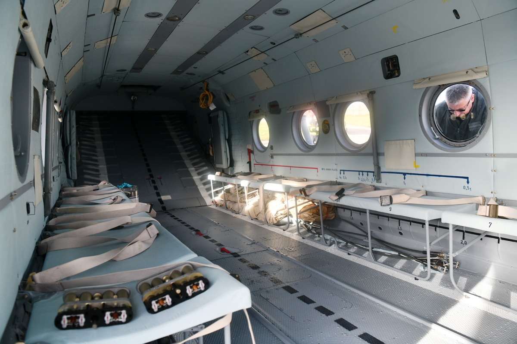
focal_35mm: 24
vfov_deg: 53.1
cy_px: 172
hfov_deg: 73.7
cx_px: 258
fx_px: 345
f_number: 4.5
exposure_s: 1/320
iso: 250
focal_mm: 24
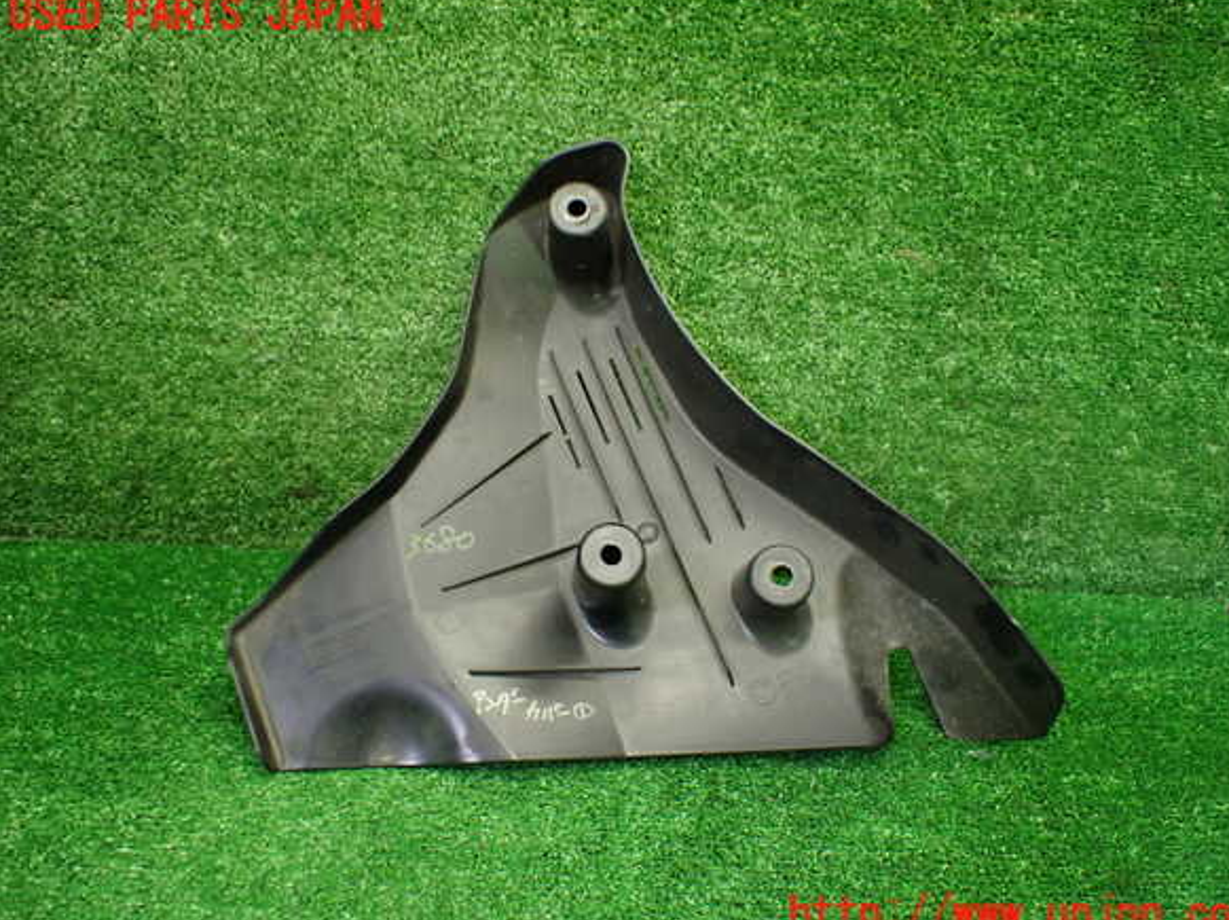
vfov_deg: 45.4
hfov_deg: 58.4
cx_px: 632
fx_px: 1100
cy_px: 465
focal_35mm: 31
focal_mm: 5.4
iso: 640
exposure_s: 1/125
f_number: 2.3
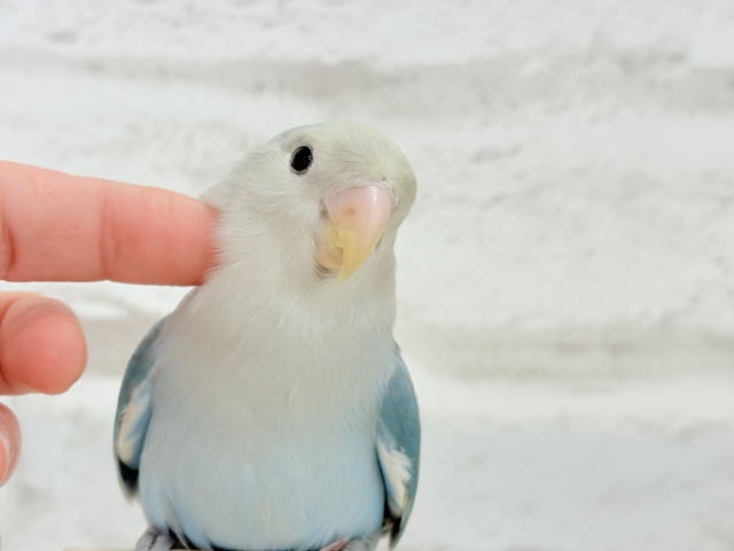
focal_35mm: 52
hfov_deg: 36.8
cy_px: 276
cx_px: 367
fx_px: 1103
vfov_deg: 28.0
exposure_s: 1/50
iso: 40
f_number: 1.6
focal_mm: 5.96
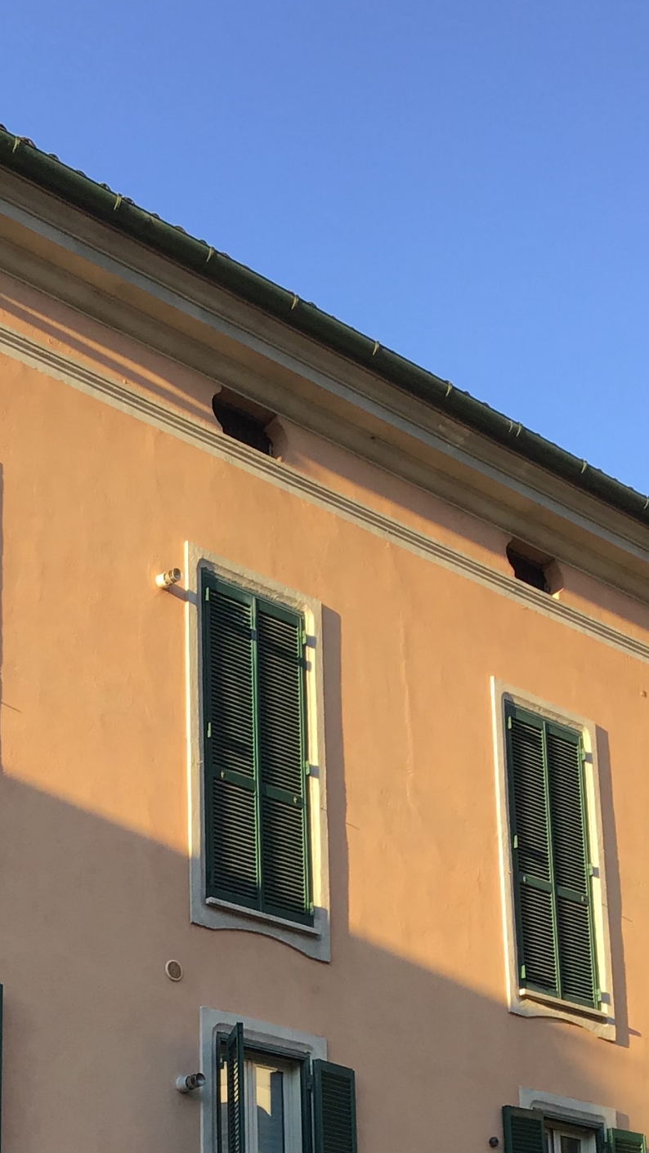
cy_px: 1057
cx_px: 217
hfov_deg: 17.9
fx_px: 2049
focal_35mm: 67
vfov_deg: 30.0
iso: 25
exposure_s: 1/201
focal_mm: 3.3
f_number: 2.4
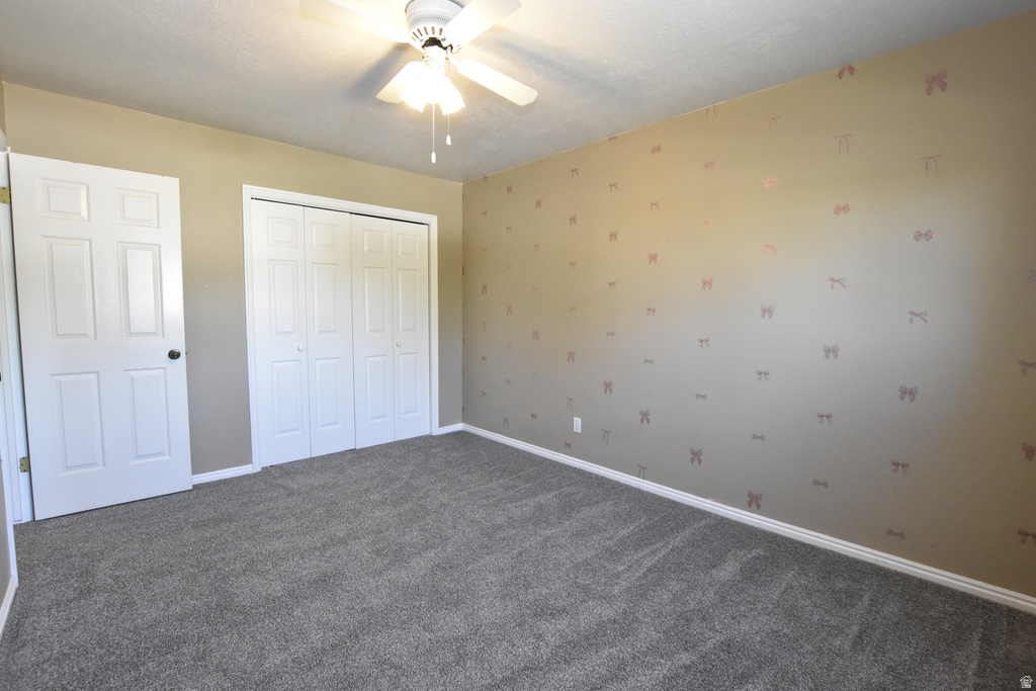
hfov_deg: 100.4
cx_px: 518
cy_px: 346
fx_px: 432
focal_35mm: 15
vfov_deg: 77.3
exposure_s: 1/125
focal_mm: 10
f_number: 5.6
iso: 3200
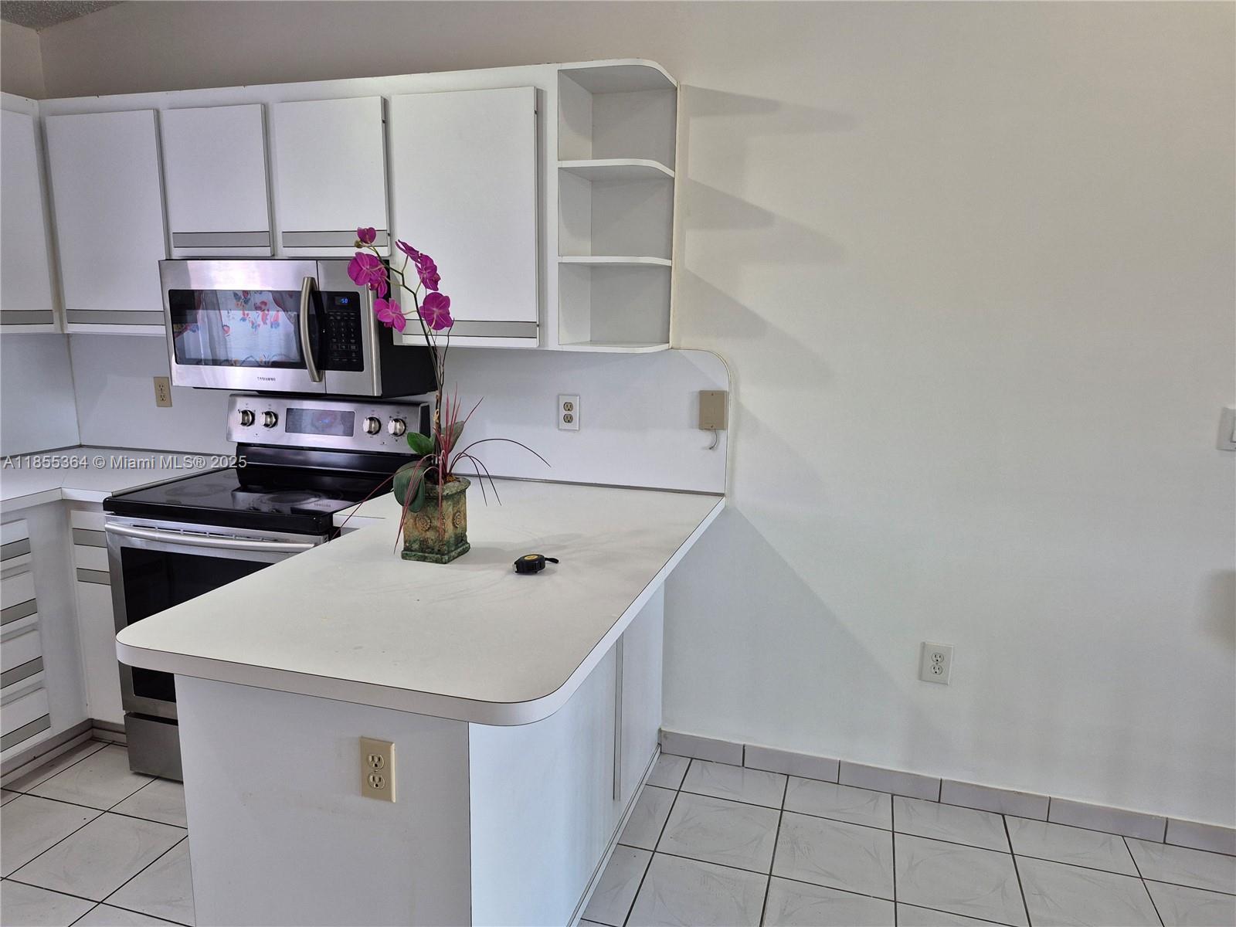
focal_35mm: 23
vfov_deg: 58.9
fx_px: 821
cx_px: 618
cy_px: 464
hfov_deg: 73.9
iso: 250
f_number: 1.8
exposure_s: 1/120
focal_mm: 5.4
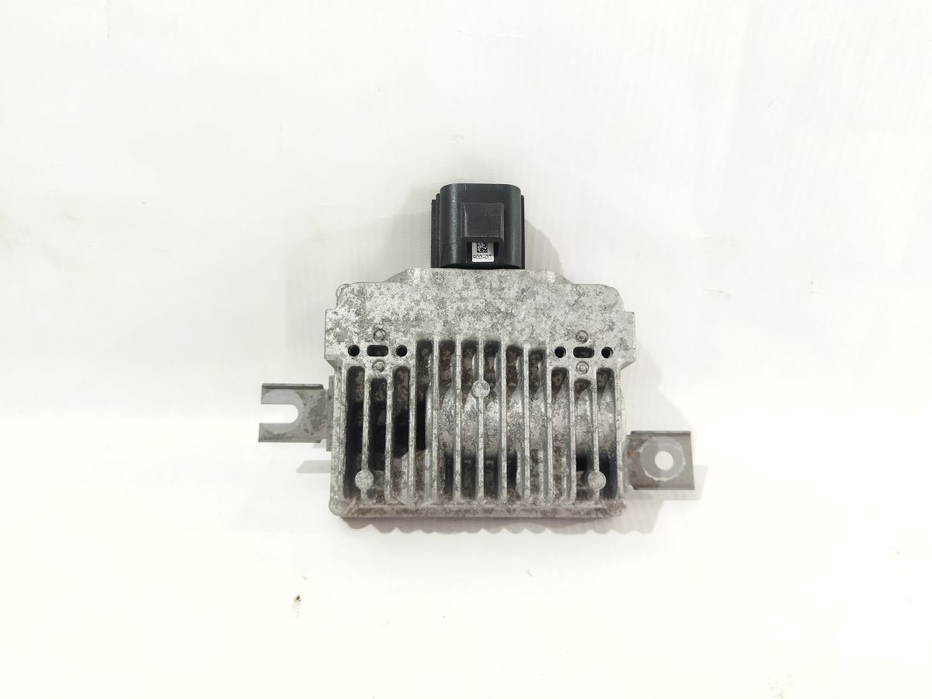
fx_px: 727
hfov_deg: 65.3
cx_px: 466
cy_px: 350
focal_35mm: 27
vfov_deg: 51.4
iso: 322
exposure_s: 1/50
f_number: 1.79
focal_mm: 4.71
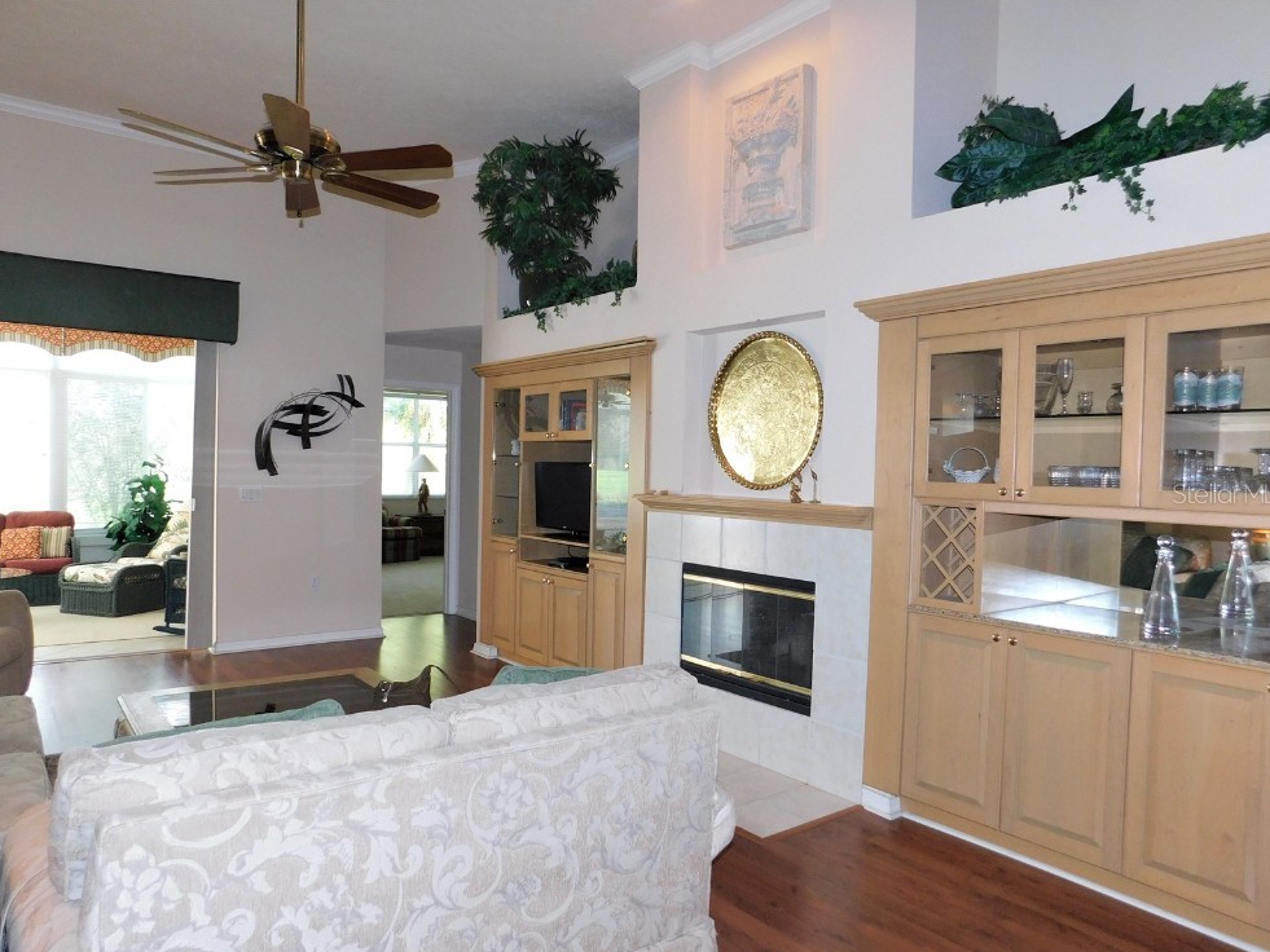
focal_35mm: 24
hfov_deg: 71.6
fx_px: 881
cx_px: 632
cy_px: 493
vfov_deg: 56.8
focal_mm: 4
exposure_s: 1/30
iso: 200
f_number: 3
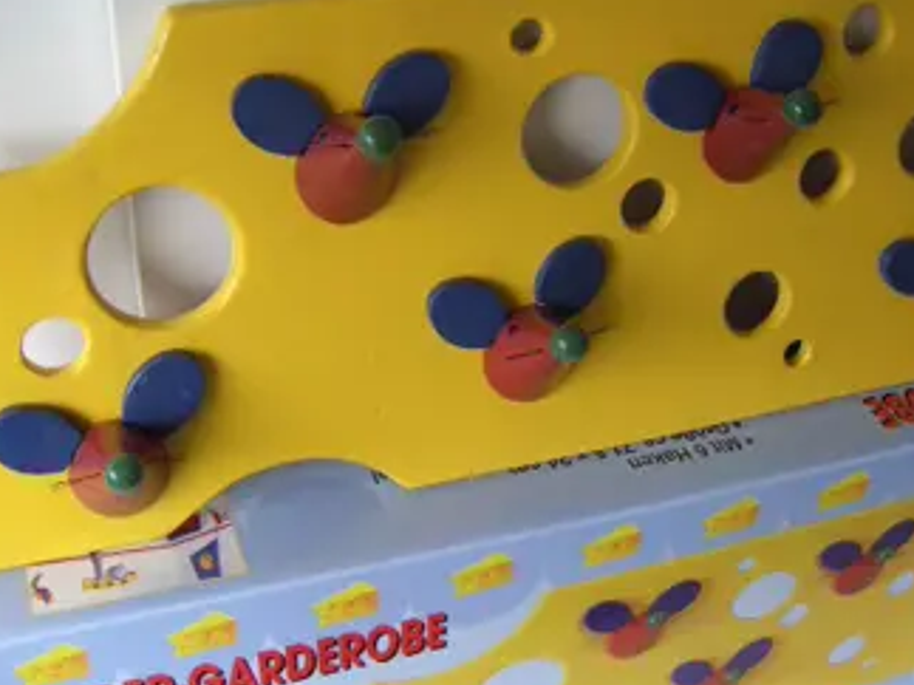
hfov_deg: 34.4
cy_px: 306
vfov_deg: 26.5
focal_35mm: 55
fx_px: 1452
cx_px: 648
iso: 100
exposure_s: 1/24
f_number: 2.8
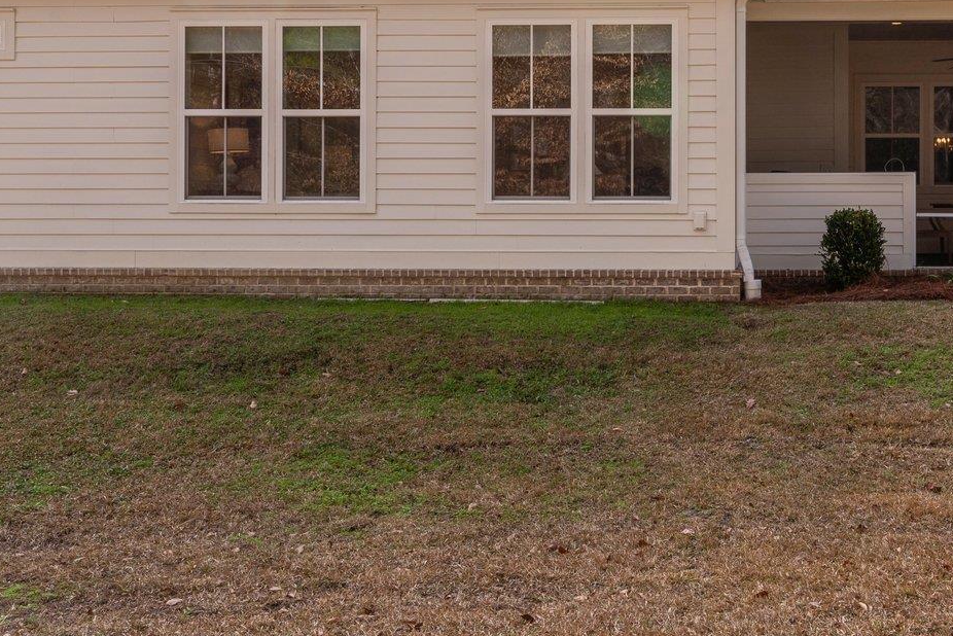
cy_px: 236
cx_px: 735
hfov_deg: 44.6
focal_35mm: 42
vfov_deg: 31.8
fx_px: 1112
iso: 100
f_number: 9
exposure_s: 1/10
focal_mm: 19
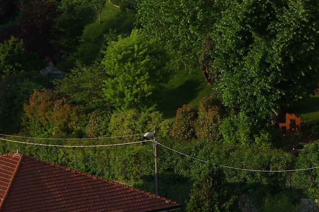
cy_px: -105
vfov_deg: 4.2
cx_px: 442
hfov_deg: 6.3
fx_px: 2868
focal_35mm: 324
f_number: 5
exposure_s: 1/500
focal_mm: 70
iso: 100
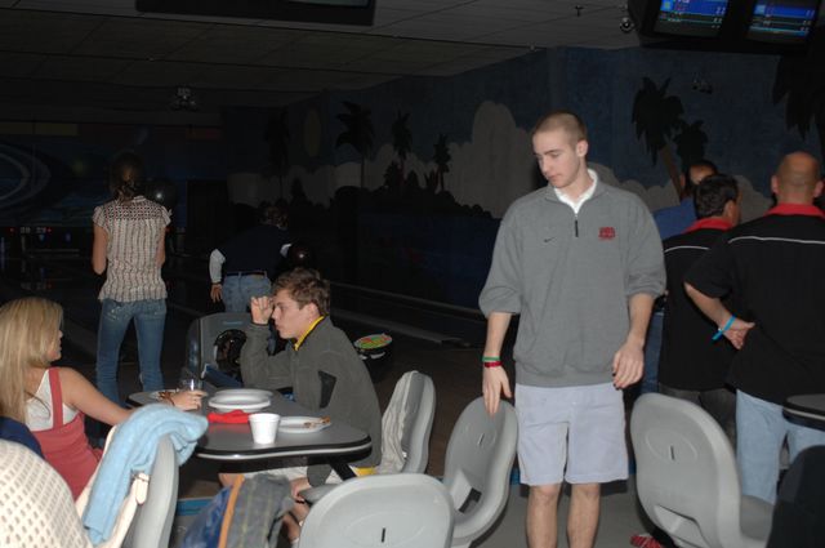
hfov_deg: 36.9
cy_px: 274
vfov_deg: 25.0
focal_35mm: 54
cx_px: 412
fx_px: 1236
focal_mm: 36
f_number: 3.8
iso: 400
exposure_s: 1/125
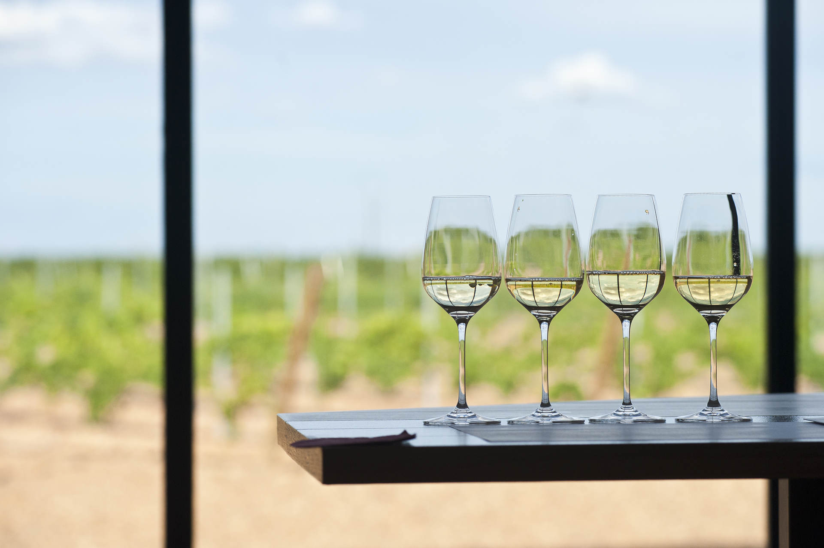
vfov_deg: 12.4
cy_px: 274
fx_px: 2516
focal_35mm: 110
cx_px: 412
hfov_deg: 18.6
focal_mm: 110
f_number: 5.6
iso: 800
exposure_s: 1/2500
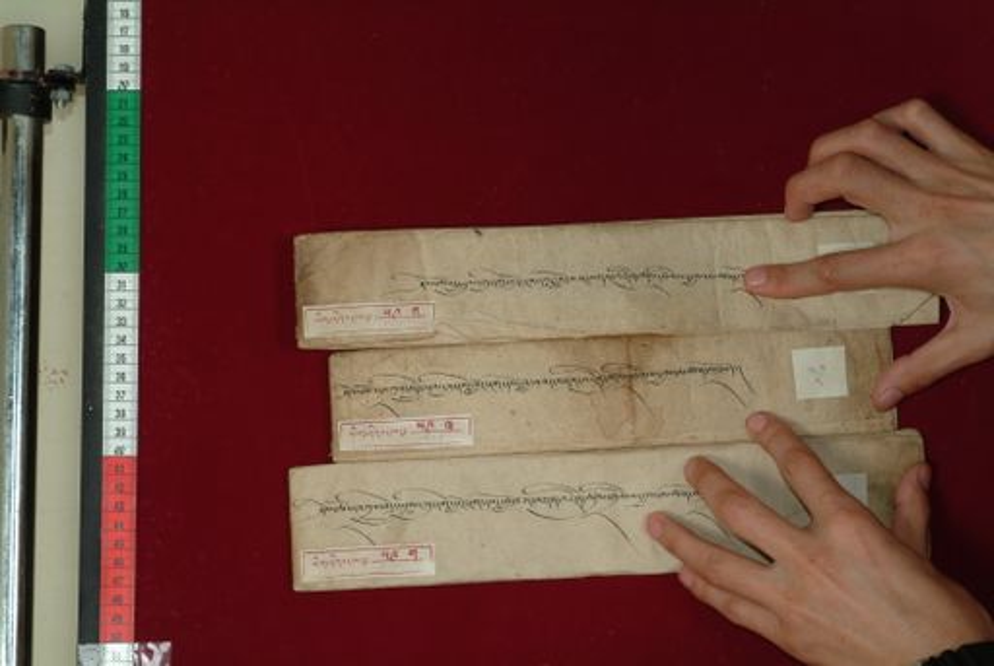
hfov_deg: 23.0
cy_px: 333
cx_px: 497
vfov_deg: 15.5
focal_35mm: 88
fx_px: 2447
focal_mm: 59
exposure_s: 1/20
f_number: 13
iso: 160
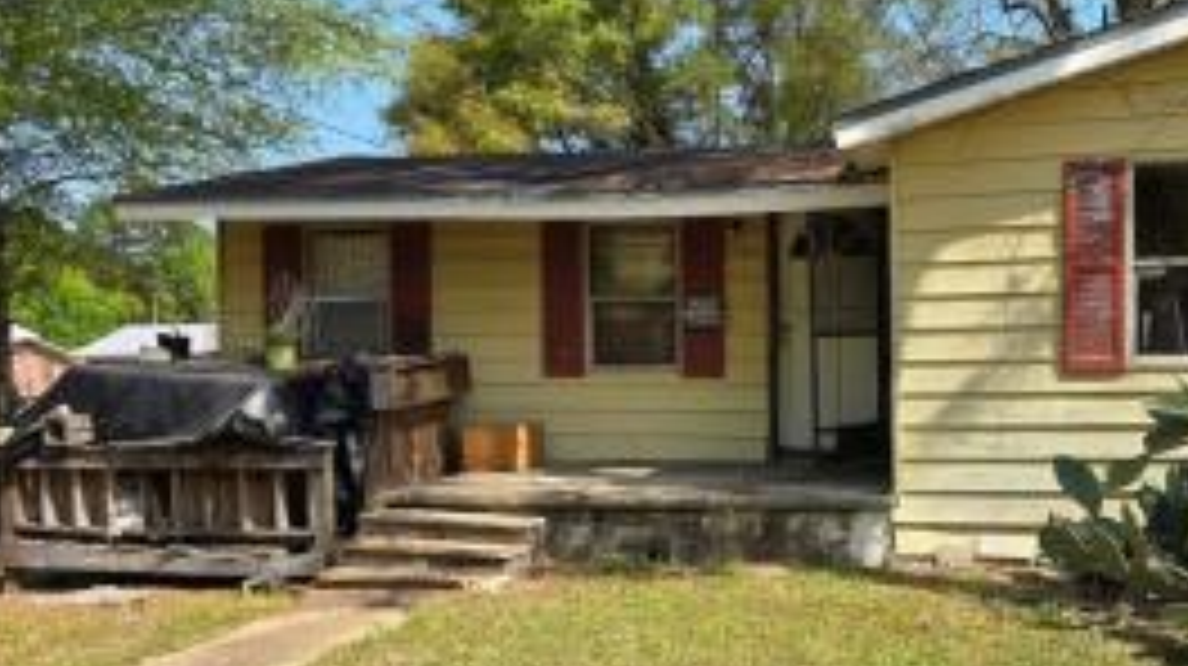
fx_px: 1196
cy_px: 364
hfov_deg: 51.7
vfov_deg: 31.1
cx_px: 806
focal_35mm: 38
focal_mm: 6.3
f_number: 1.7
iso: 12
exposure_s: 1/445
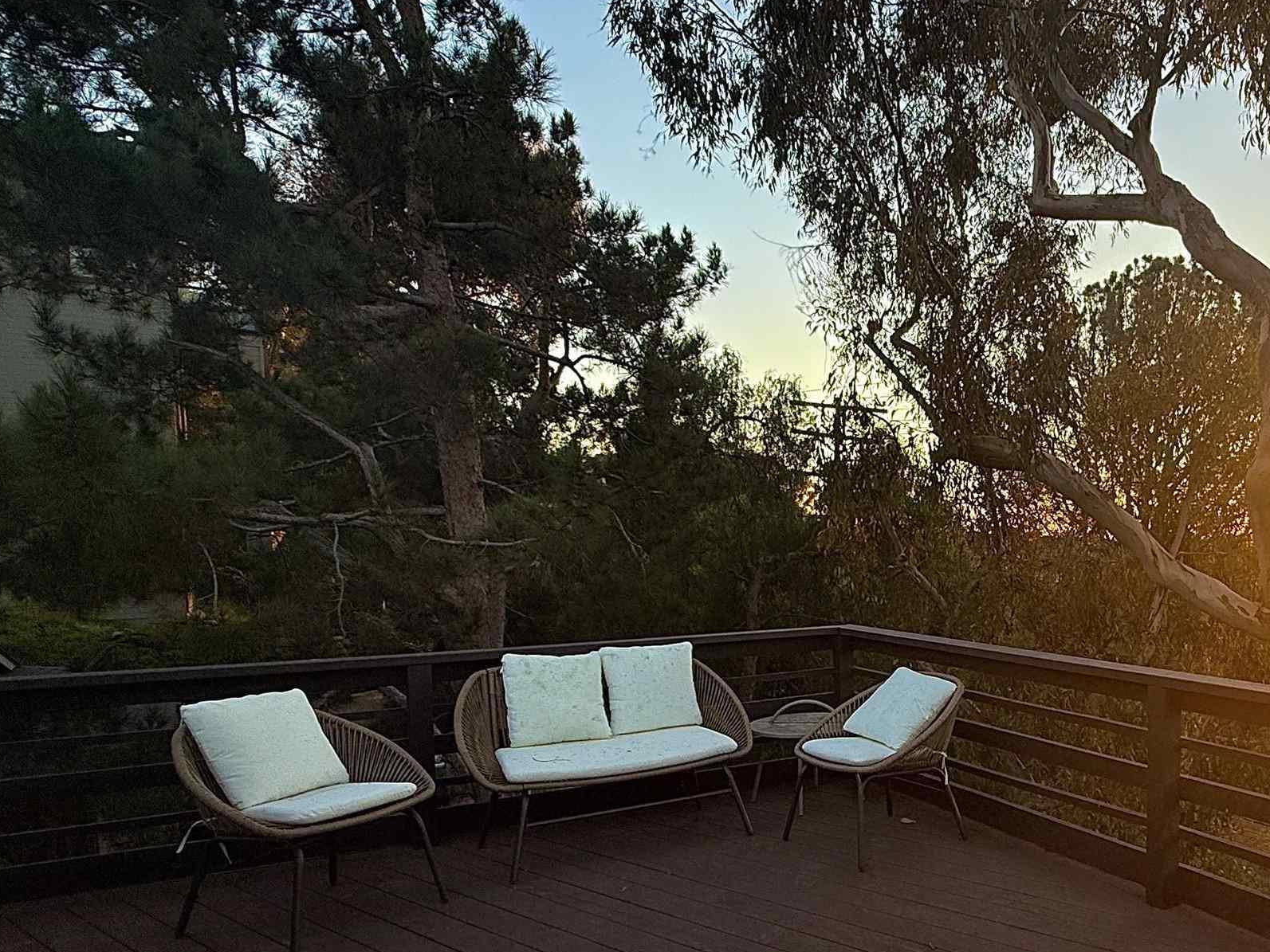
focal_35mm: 27
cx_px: 1009
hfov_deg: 60.3
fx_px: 991
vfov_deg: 50.7
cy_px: 607
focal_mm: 2.22
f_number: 2.2
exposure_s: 1/213
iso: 50
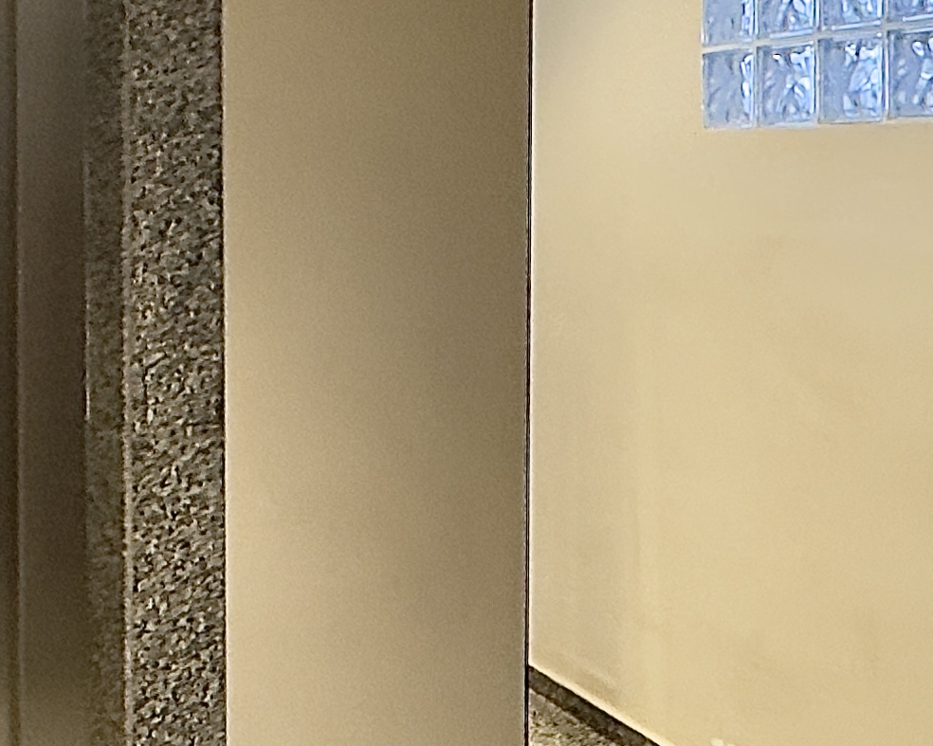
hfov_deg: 28.6
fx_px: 1546
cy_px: 190
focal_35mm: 56
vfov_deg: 26.8
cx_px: -220
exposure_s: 1/60
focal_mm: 2.22
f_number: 2.2
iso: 1000
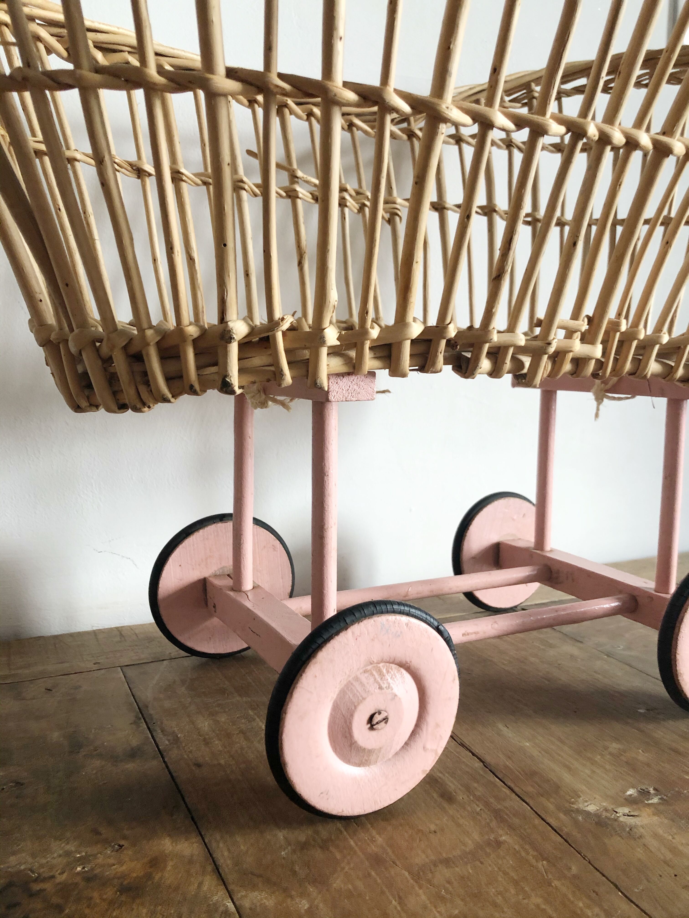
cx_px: 344
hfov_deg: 49.7
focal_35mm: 28
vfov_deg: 63.4
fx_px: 743
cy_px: 459
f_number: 1.8
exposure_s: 1/15
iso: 50
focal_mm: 3.99
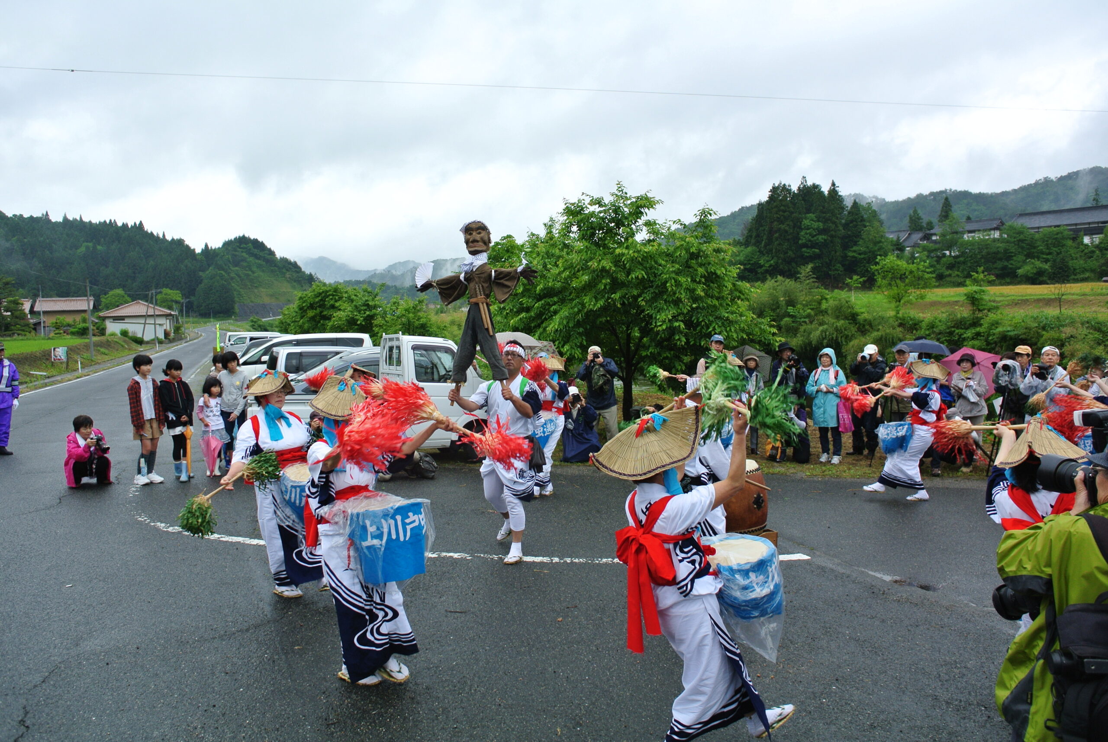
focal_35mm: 27
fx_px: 832
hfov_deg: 67.3
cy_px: 371
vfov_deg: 48.1
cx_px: 554
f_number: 4
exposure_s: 1/250
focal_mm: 10
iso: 100
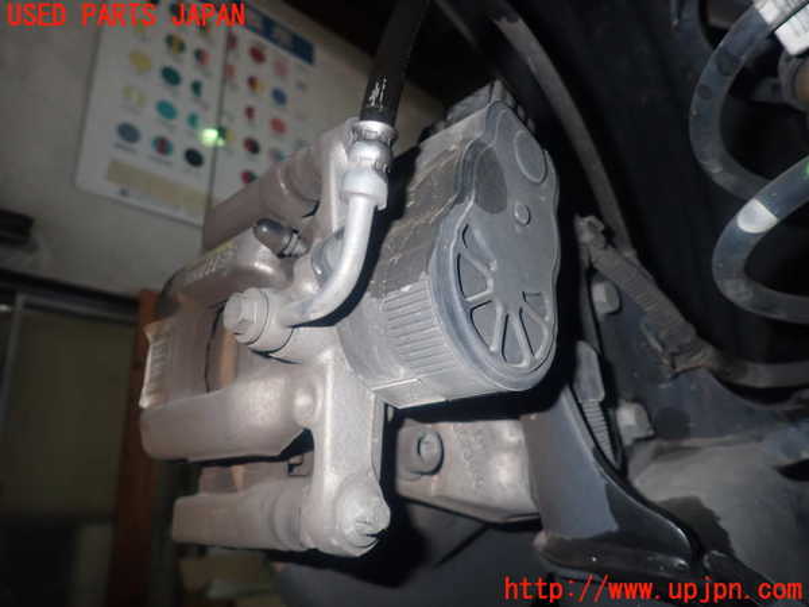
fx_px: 584
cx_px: 404
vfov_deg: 54.9
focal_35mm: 25
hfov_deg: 69.4
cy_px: 304
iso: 400
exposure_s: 1/30
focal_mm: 4.5
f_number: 5.6
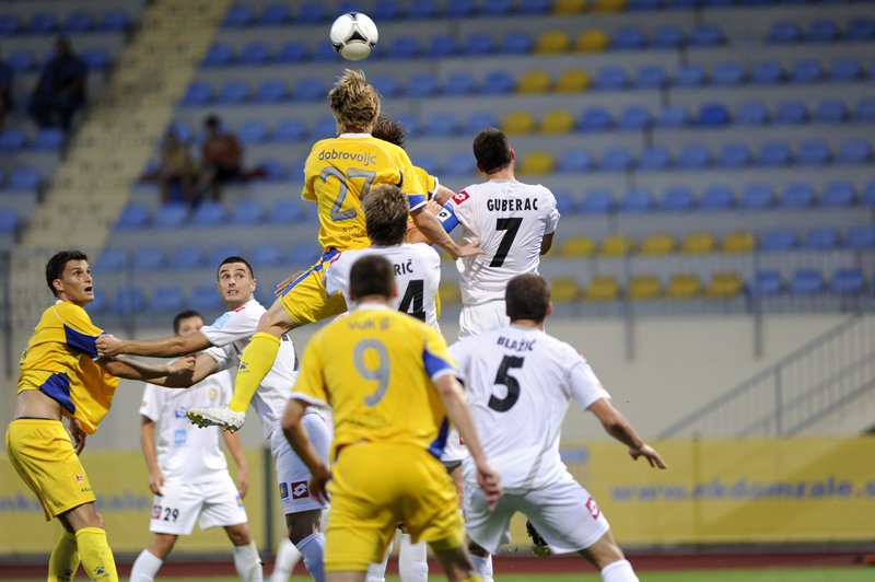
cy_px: 291
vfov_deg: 4.6
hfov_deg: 6.9
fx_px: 7285
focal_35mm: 300
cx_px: 438
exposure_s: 1/640
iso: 1600
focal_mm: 300
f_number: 2.8
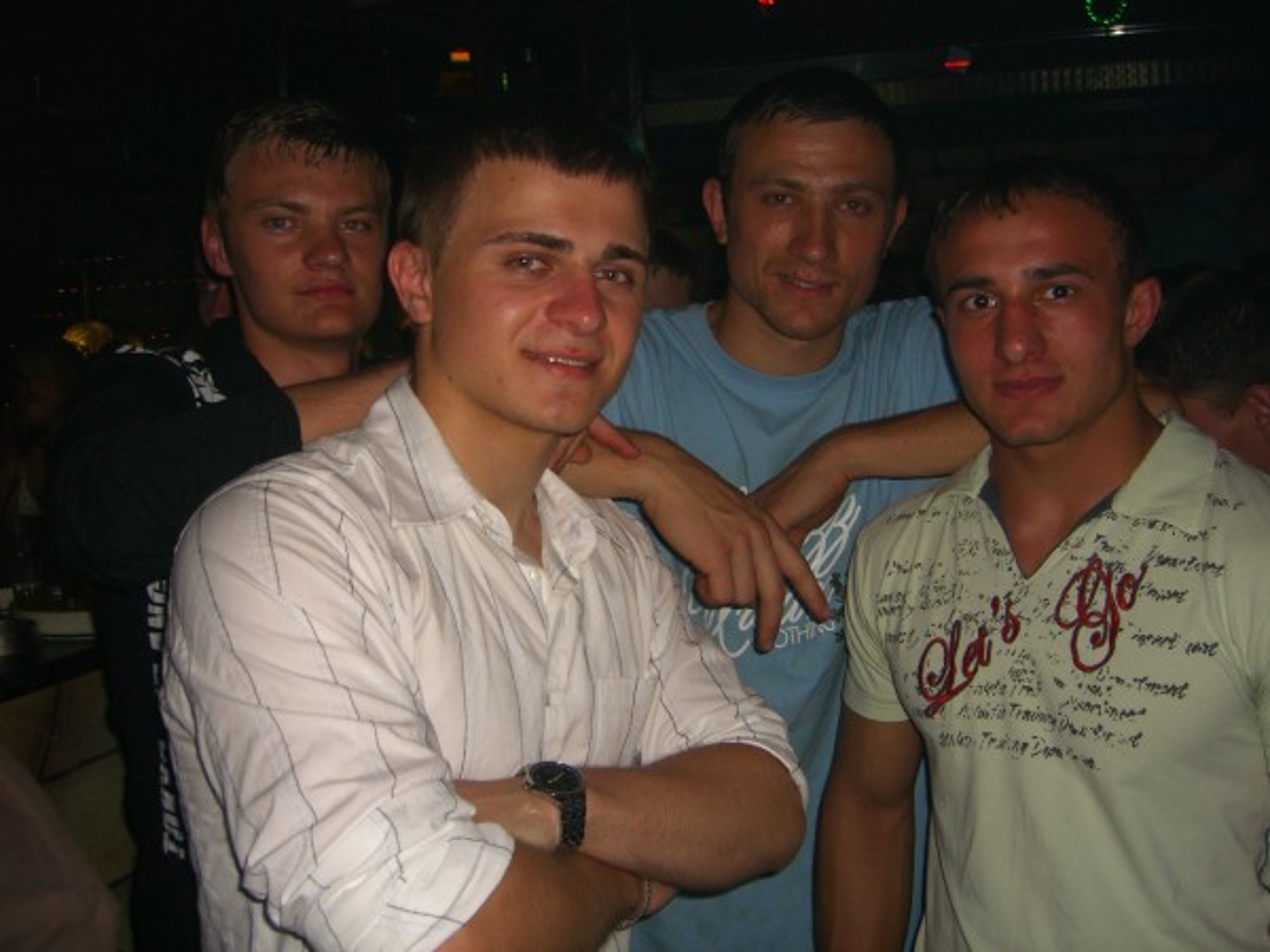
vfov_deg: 37.7
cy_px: 476
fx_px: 1394
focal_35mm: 38
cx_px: 635
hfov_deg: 49.0
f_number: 2.8
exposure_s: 1/60
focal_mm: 7.9
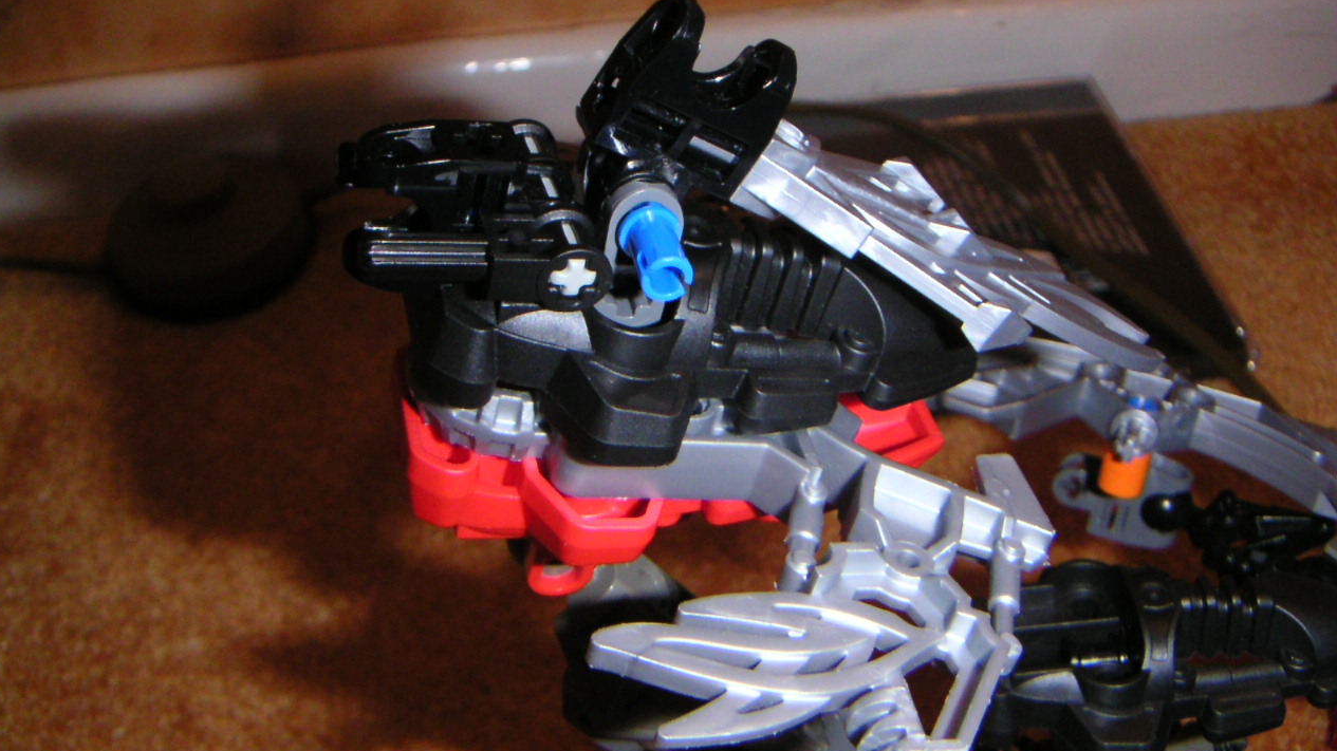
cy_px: 480
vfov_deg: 27.6
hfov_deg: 47.4
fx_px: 1524
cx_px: 662
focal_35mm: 43
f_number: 6.7
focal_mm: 5.1
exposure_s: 1/45
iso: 200
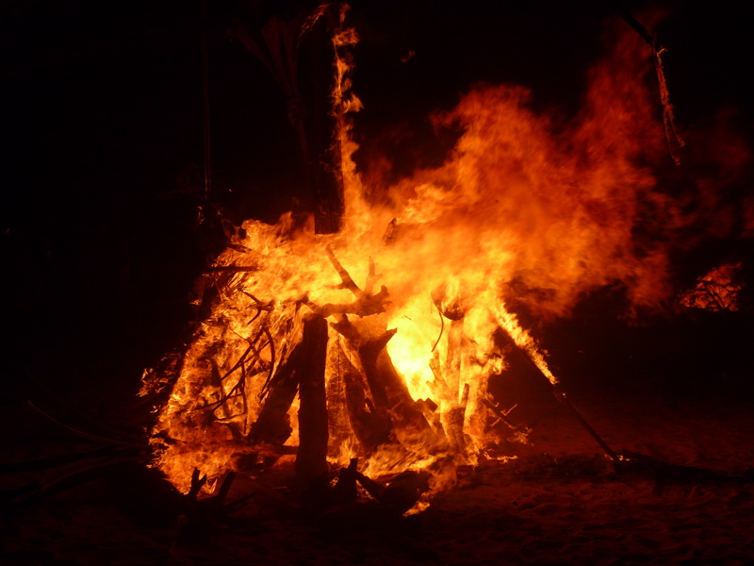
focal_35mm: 54
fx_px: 1176
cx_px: 377
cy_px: 283
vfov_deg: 27.0
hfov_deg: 35.5
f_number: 11
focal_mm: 8.8
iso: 100
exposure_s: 1/160
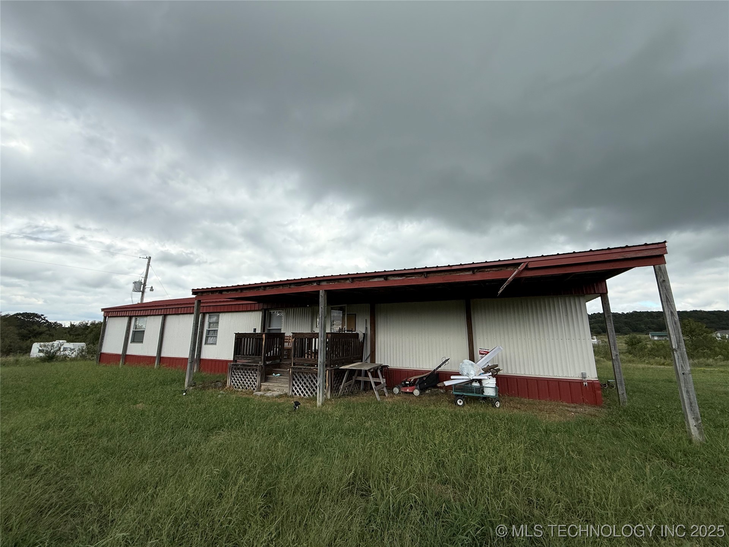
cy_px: 274
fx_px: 295
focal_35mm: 14
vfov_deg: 85.7
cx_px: 364
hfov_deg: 102.1
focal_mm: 2.22
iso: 50
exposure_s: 1/1431
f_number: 2.2
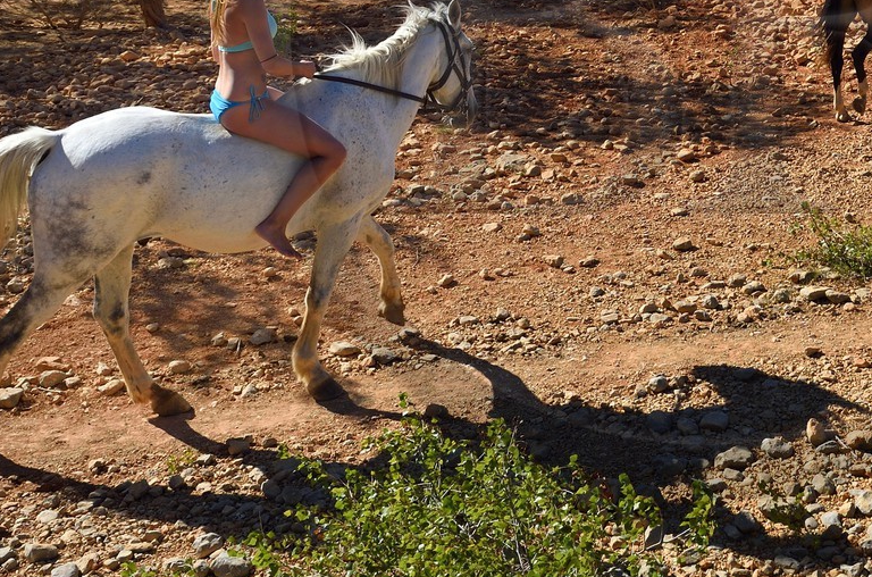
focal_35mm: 50
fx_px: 1208
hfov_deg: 38.1
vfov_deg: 25.8
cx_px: 706
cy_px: 30
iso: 200
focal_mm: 24
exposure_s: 1/320
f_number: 10
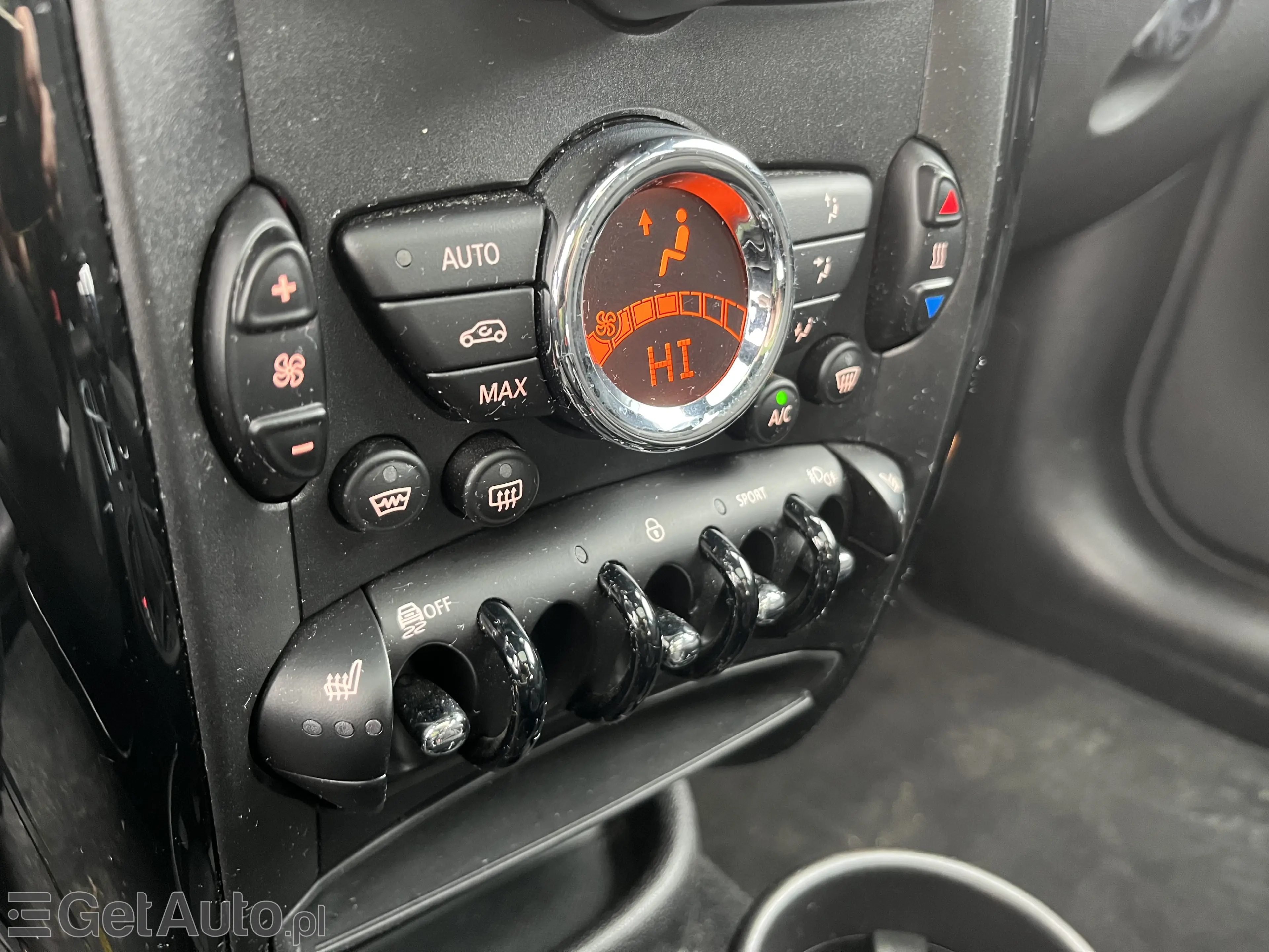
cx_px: 634
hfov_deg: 67.3
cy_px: 476
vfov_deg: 53.1
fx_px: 953
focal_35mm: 26
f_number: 1.6
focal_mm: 5.1
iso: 400
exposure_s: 1/33
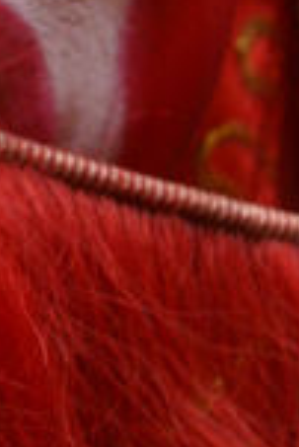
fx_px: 6314
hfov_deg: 2.7
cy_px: -776
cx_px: -383
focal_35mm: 508
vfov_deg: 4.0
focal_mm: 50
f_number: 5.6
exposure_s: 1/80
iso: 250
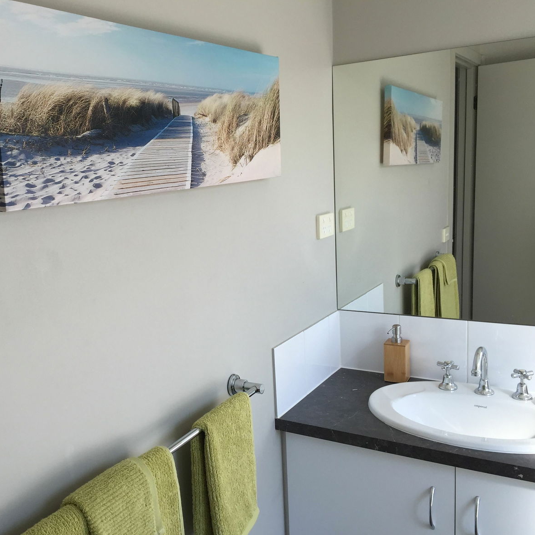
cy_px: 268
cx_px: 196
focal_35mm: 35
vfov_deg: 47.2
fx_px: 612
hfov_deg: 46.7
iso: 32
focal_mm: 4.15
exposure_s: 1/299
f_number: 2.2
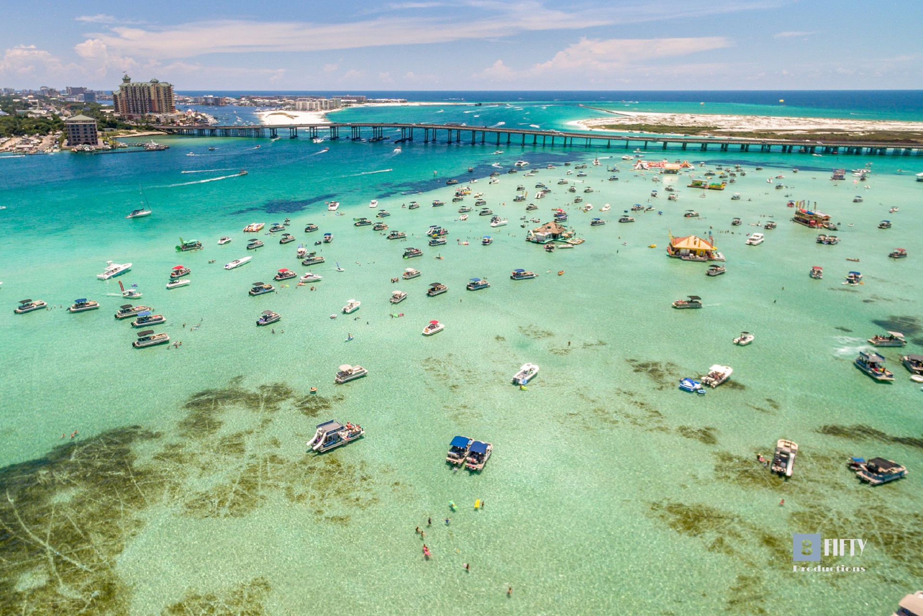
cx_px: 462
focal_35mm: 20
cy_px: 308
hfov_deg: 84.0
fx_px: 513
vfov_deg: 61.9
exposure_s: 1/640
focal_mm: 3.61
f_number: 2.8
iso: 100
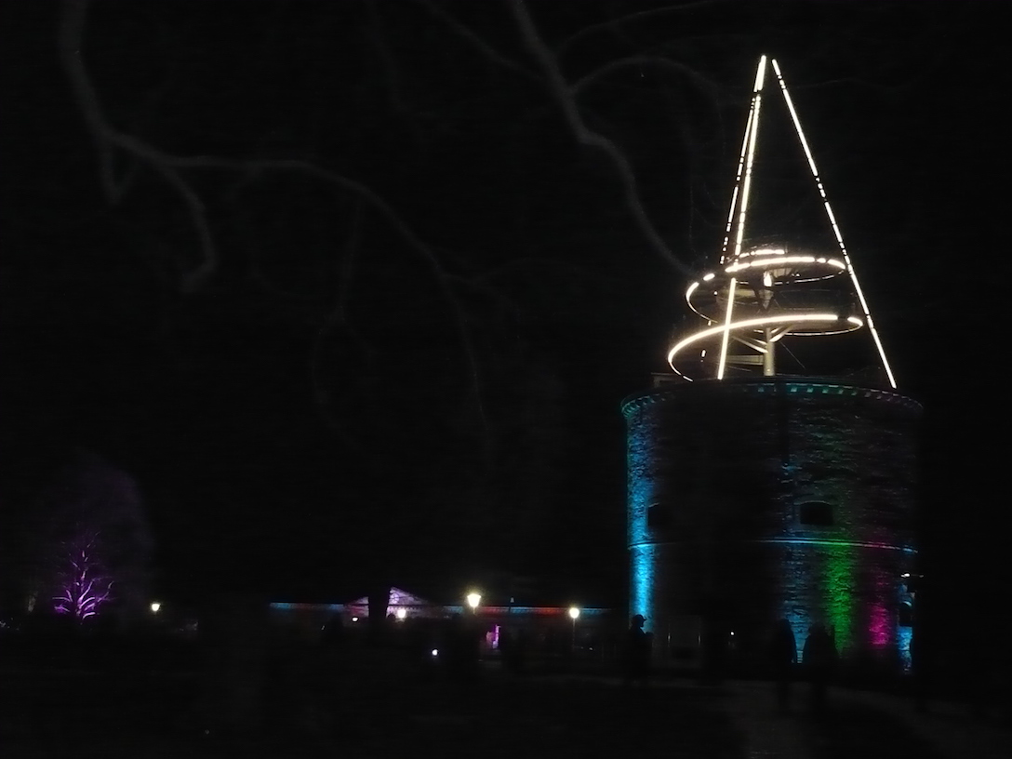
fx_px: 1257
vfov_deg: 33.6
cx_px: 506
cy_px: 380
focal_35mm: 43
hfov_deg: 43.9
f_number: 2.8
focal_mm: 5.8
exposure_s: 1/30
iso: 640
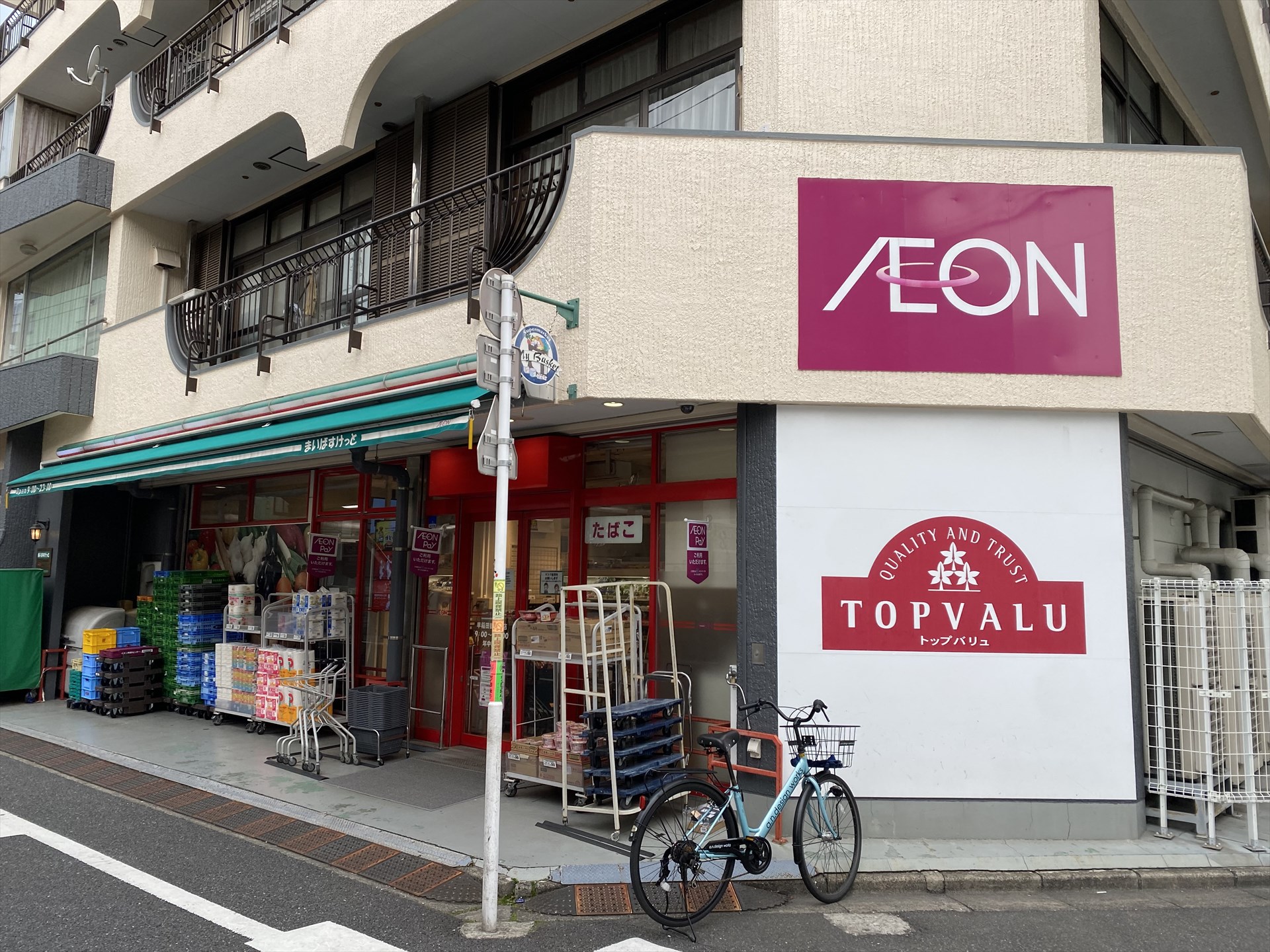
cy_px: 476
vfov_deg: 53.1
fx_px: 954
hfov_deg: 67.3
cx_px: 635
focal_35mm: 26
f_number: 1.8
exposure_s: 1/343
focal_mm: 4.25
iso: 32
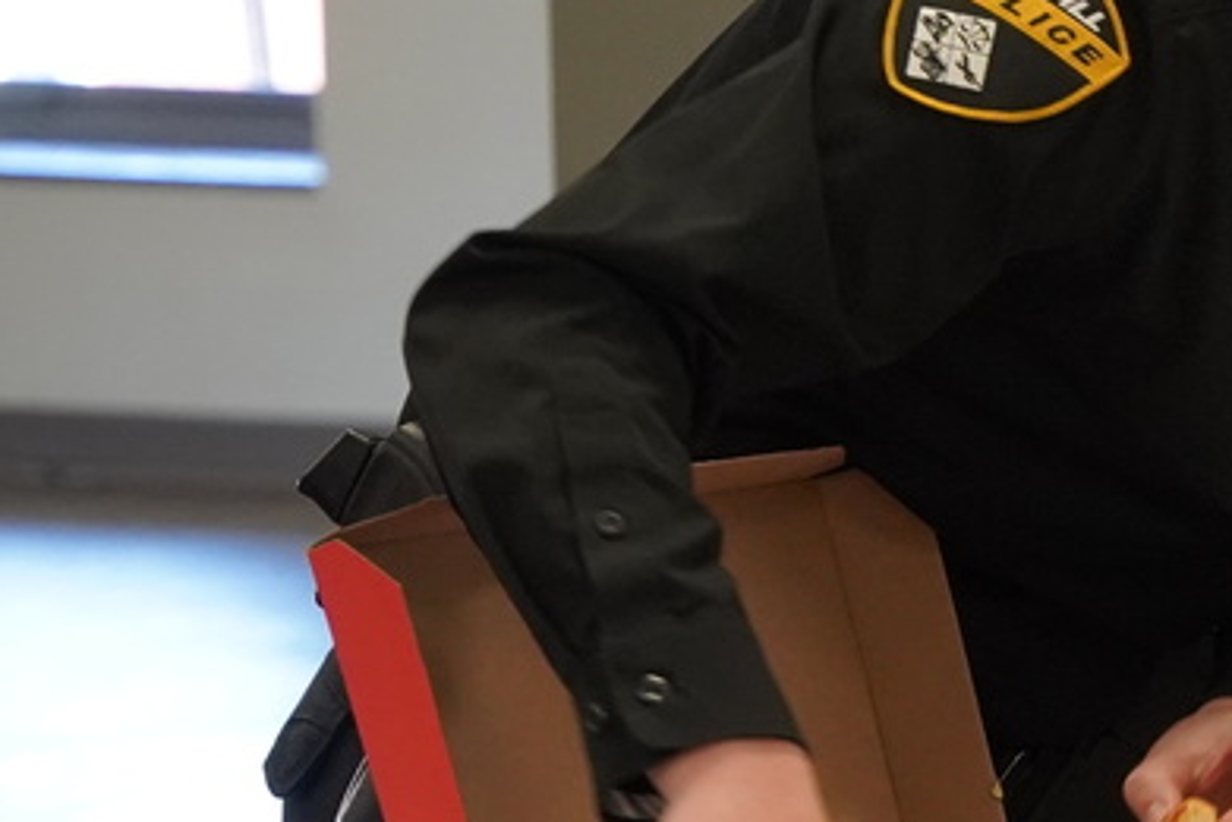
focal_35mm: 346
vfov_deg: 4.0
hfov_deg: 5.9
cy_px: 609
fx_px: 11845
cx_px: 1478
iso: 3200
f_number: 5
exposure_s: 1/160
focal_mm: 88
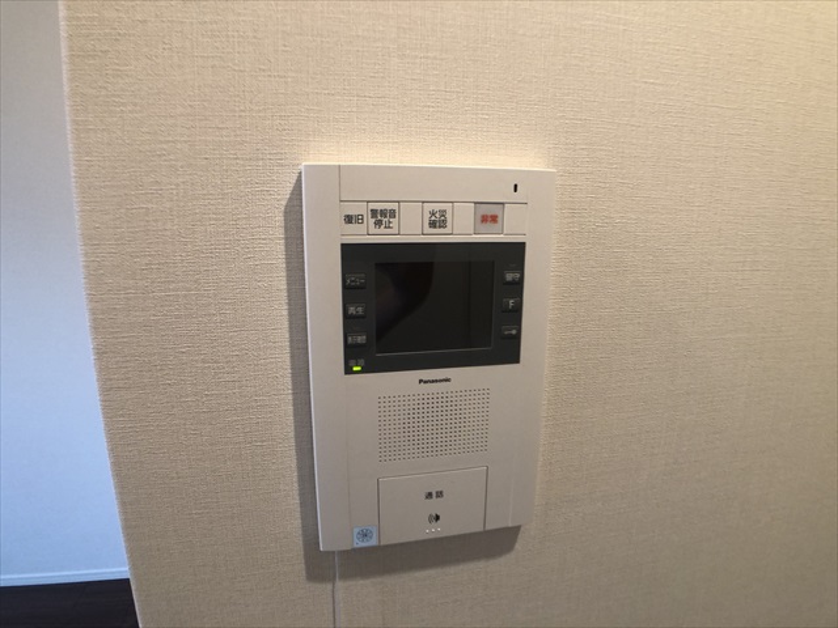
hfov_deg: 63.4
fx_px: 678
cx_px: 419
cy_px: 314
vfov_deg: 49.7
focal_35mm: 28
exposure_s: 1/20
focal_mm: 3.99
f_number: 1.8
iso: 40
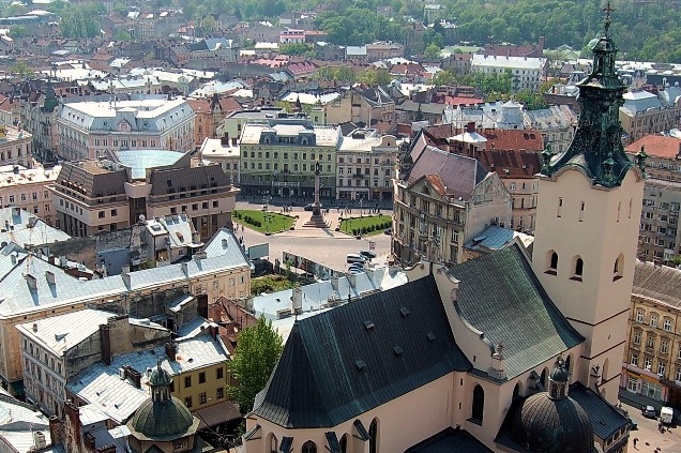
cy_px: 286
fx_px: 926
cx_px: 293
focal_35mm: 49
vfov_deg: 27.4
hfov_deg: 40.3
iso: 200
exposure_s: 1/320
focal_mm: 18
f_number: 9
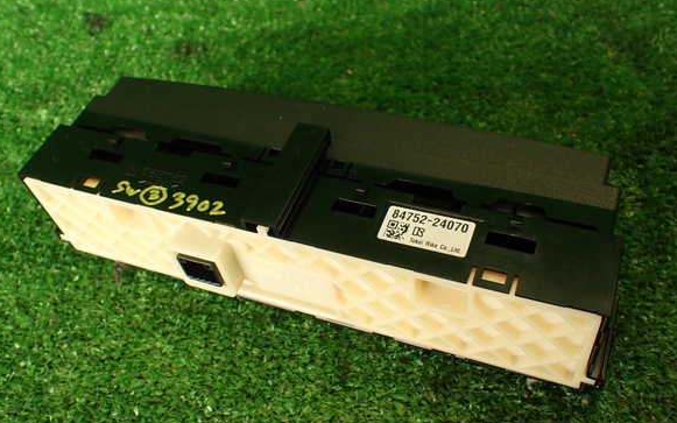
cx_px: 334
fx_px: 646
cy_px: 226
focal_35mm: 35
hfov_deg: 55.3
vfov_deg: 36.3
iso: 200
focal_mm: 5.79
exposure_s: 1/60
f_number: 2.4
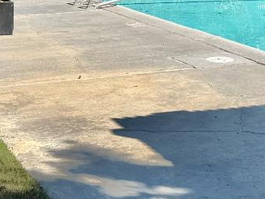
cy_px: -167
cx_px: 84
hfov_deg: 18.0
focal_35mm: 109
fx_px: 835
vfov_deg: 12.4
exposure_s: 1/4673
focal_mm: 6.76
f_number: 1.78
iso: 80
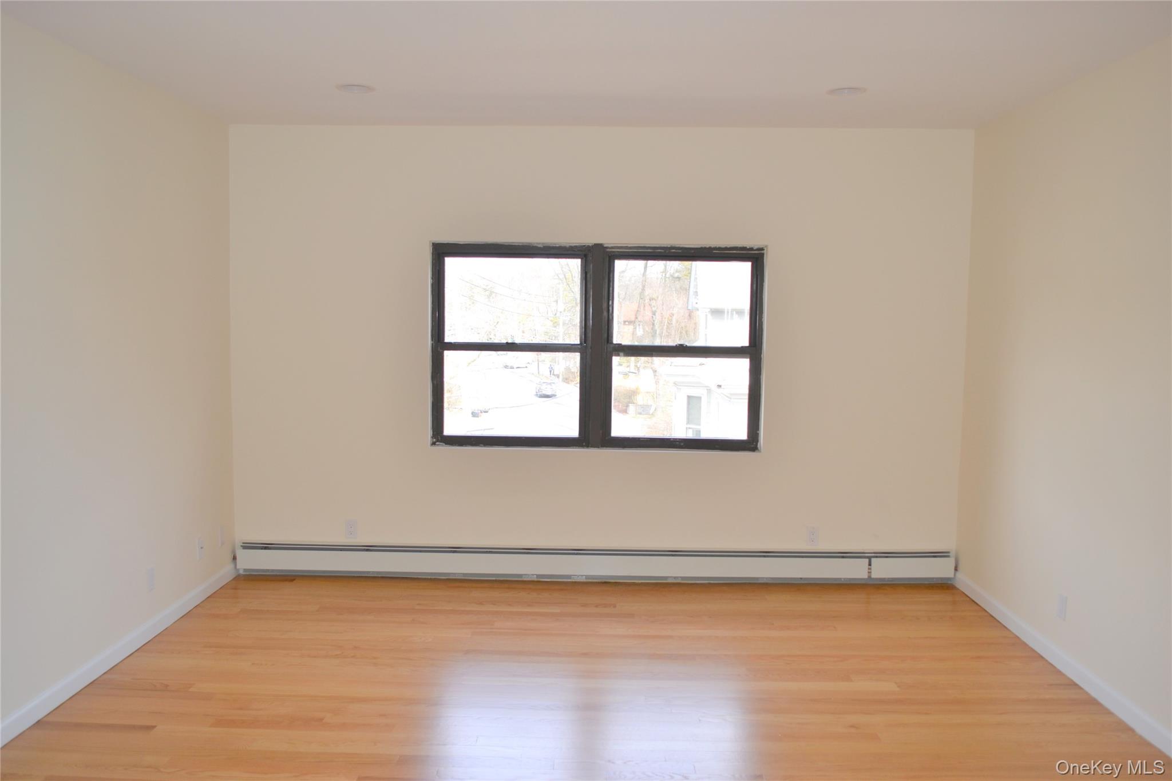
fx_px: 879
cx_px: 586
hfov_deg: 67.4
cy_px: 390
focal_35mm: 27
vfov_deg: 47.9
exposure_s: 1/125
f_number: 4
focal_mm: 18
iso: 200
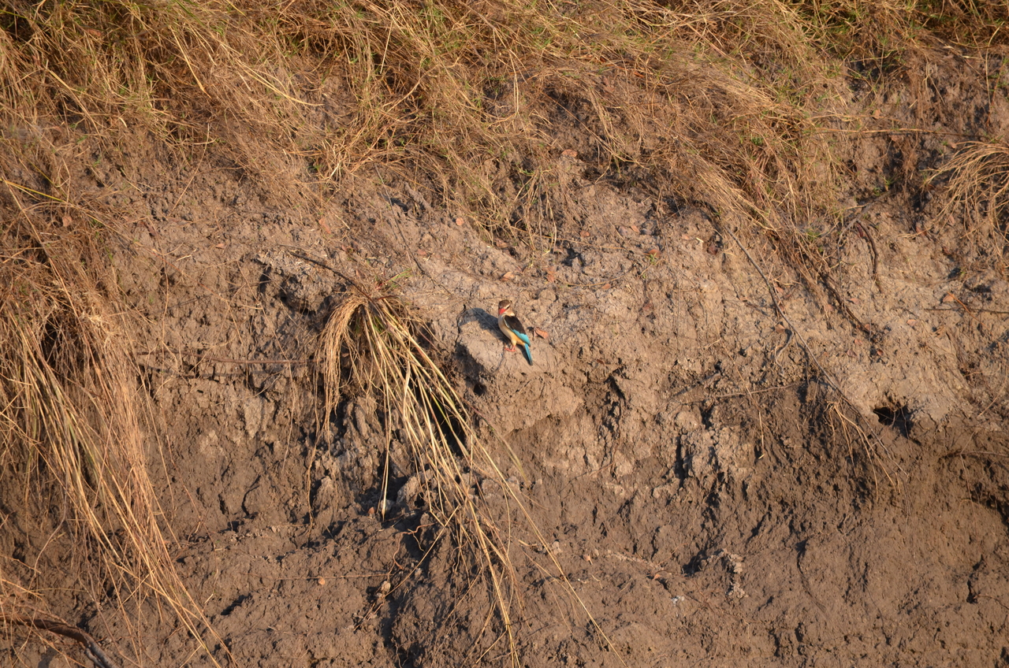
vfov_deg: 3.0
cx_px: 504
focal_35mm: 450
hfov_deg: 4.6
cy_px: 334
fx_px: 12587
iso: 250
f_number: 5.6
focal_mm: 300
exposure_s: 1/500
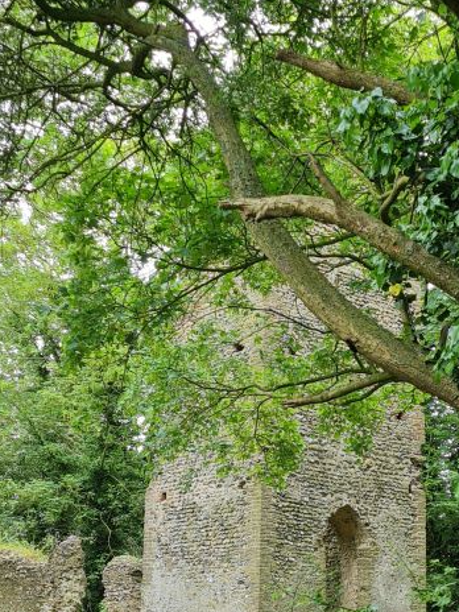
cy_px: 553
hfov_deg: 20.7
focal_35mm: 71
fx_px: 1255
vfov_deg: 26.5
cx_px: 265
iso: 50
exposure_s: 1/122
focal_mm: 5.4
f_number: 1.8
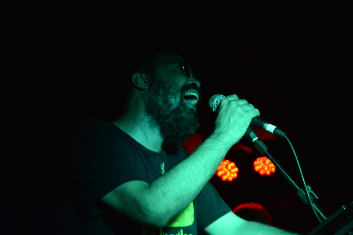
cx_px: 176
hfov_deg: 24.6
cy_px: 118
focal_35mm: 82
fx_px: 809
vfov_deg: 16.5
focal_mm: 55
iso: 1000
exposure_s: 1/40
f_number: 5.6
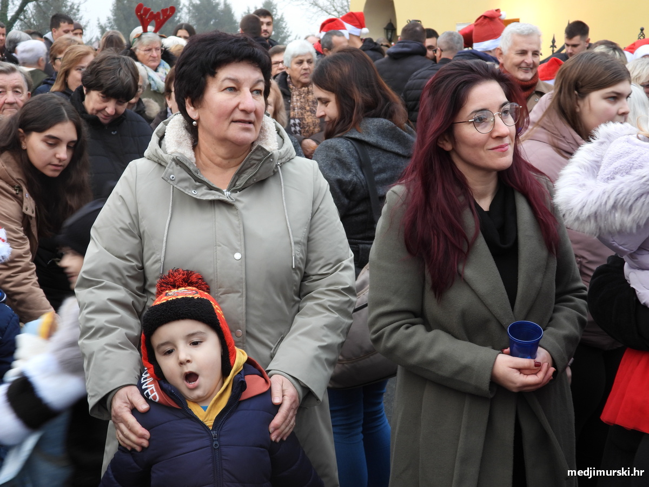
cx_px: 324
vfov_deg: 24.4
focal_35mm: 60
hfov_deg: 32.2
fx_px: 1125
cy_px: 244
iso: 100
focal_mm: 10.7
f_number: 3.5
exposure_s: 1/40
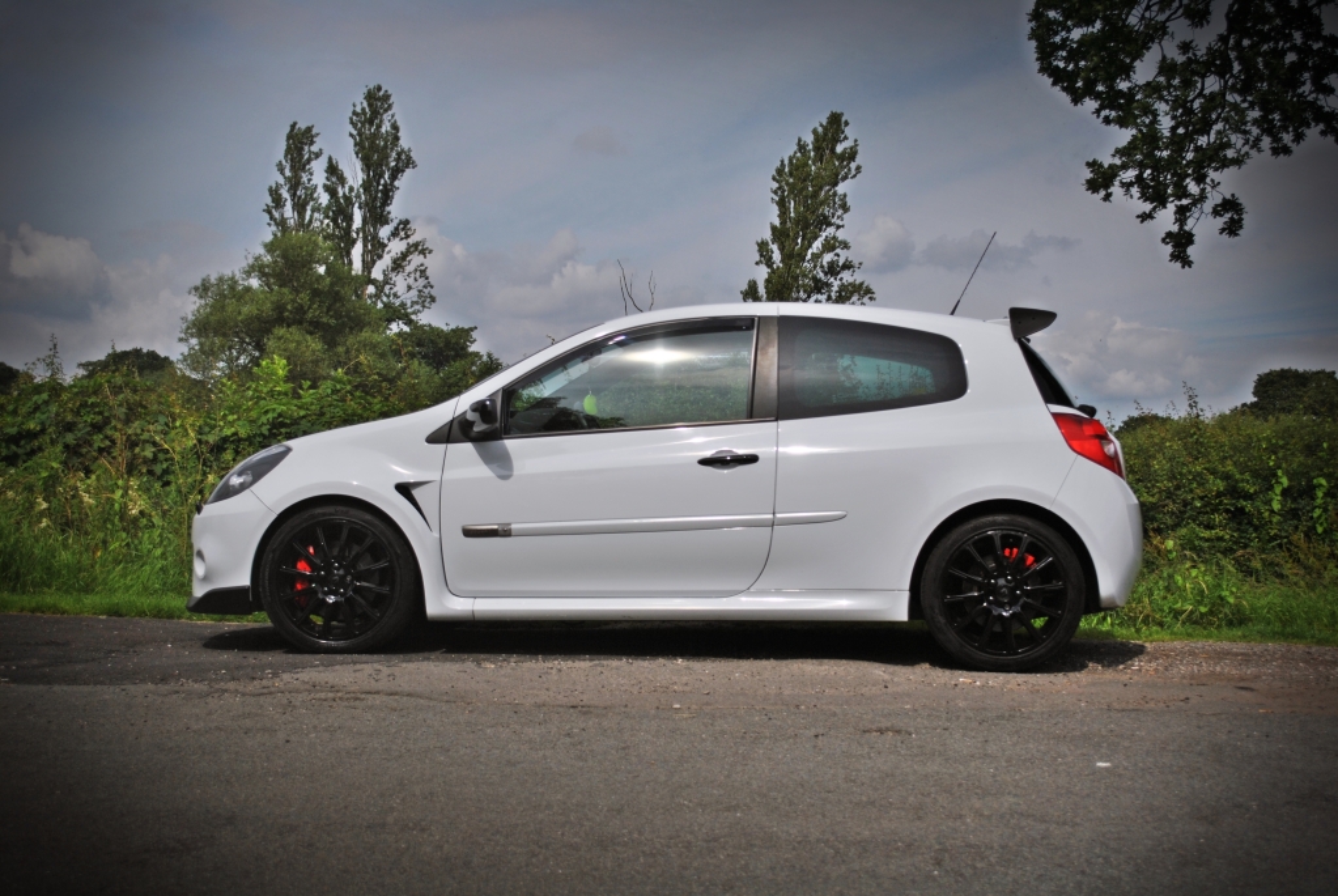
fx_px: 1786
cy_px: 448
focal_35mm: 48
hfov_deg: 41.1
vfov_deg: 28.2
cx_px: 669
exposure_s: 1/3200
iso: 100
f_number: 4.8
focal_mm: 32
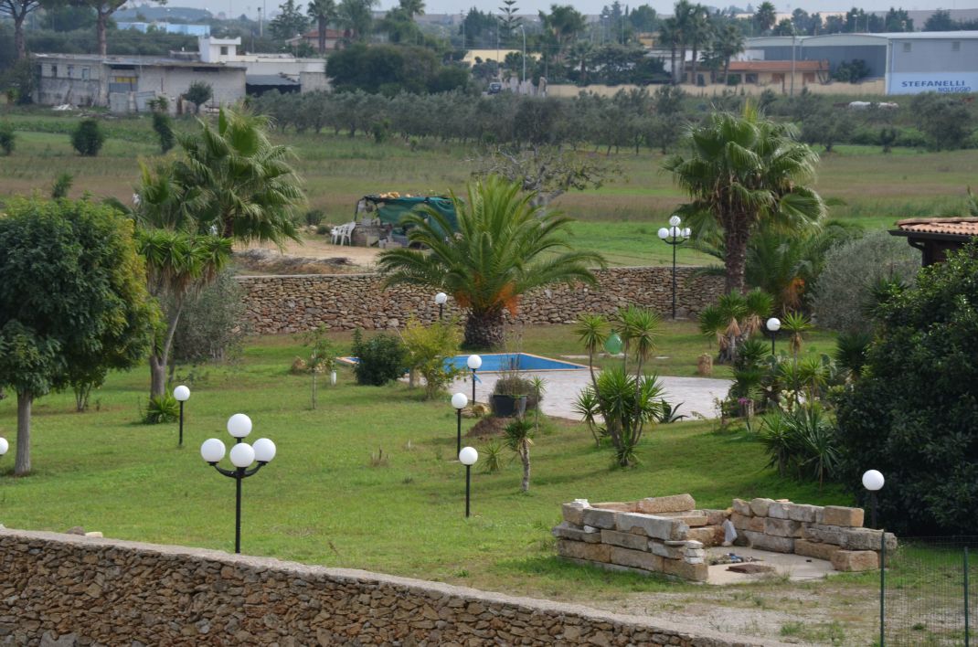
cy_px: 324
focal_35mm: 158
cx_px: 489
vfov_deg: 8.7
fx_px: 4269
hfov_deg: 13.1
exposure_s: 1/250
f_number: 8
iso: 125
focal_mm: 105
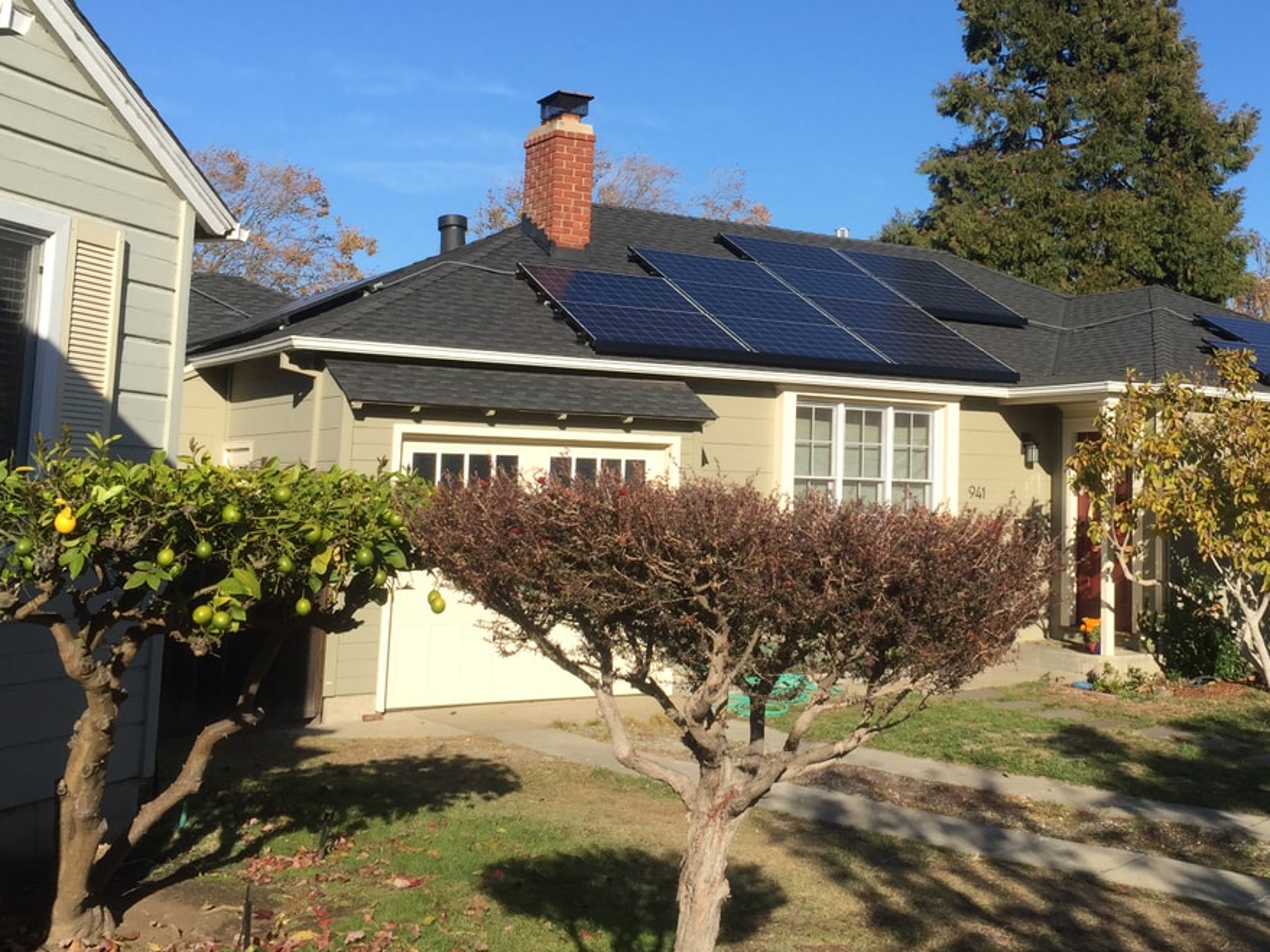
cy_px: 319
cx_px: 850
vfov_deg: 32.6
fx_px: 1614
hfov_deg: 42.4
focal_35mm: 44
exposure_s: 1/1799
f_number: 2.2
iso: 32
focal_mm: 4.15
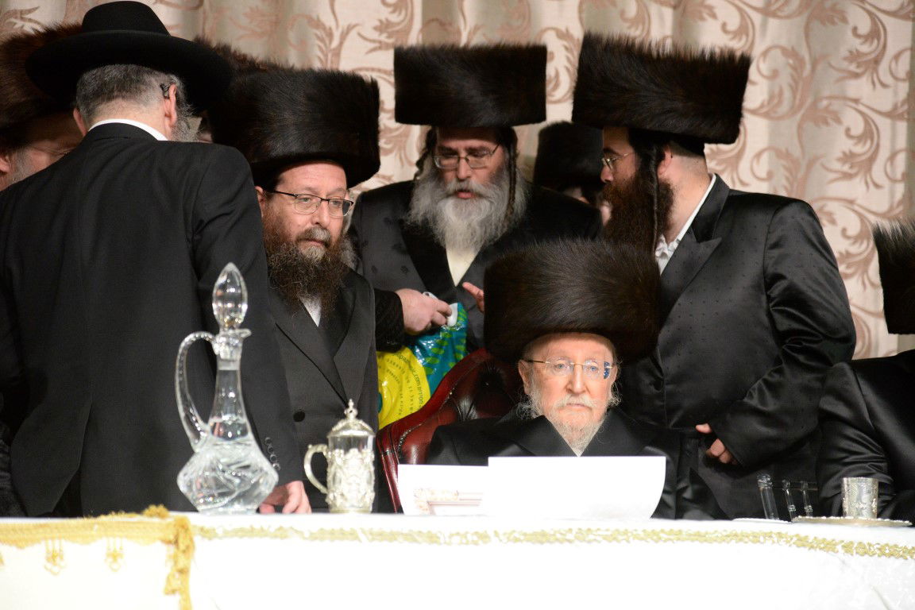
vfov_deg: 11.4
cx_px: 458
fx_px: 3050
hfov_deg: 17.1
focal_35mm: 120
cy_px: 305
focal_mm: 120
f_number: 4.5
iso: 5000
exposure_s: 1/200
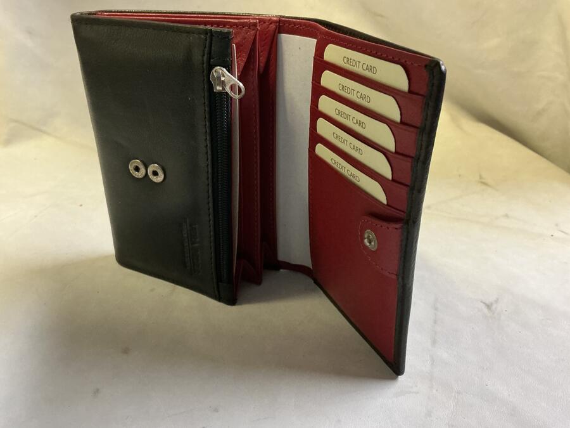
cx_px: 285
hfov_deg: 61.7
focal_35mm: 29
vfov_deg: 48.2
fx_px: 478
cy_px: 214
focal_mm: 3
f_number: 1.8
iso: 250
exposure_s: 1/50
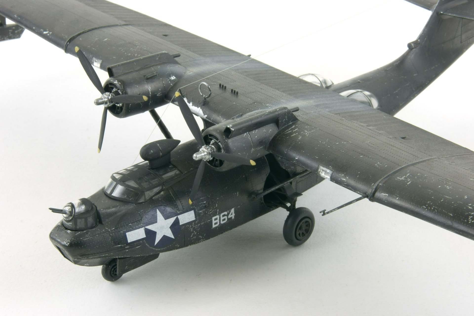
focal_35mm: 90
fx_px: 1185
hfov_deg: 22.6
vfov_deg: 15.2
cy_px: 158
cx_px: 237
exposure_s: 3.2
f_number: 29
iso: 80
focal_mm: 60
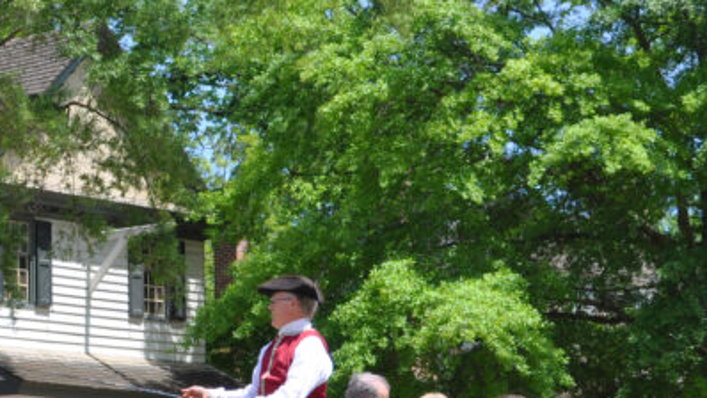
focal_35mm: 113
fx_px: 2119
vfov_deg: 10.6
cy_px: 430
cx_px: -98
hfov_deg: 18.2
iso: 200
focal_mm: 28
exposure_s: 1/500
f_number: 6.3
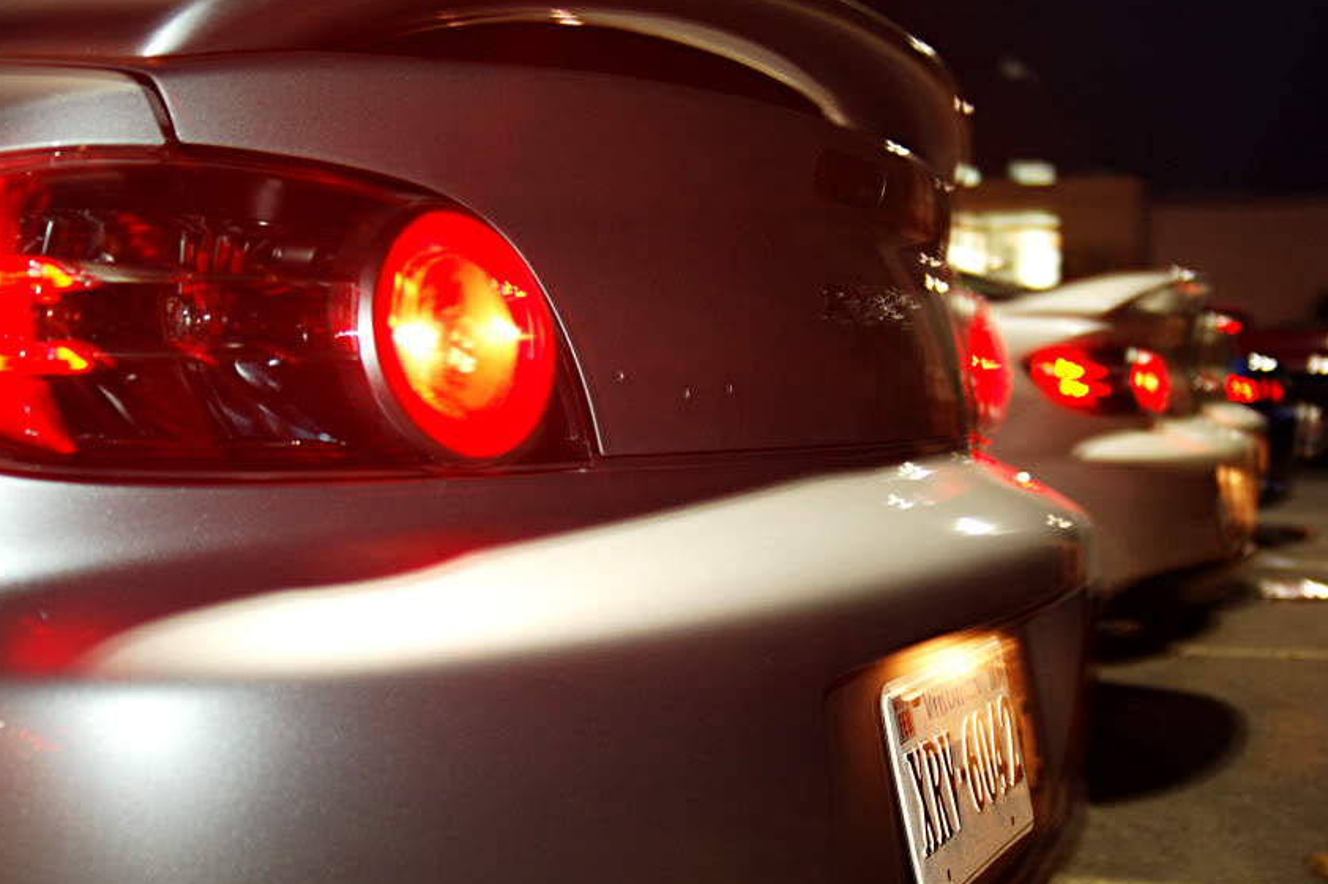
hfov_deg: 38.9
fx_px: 1880
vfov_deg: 26.4
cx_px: 673
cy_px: 442
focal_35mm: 51
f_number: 3.3
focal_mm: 28
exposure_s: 1
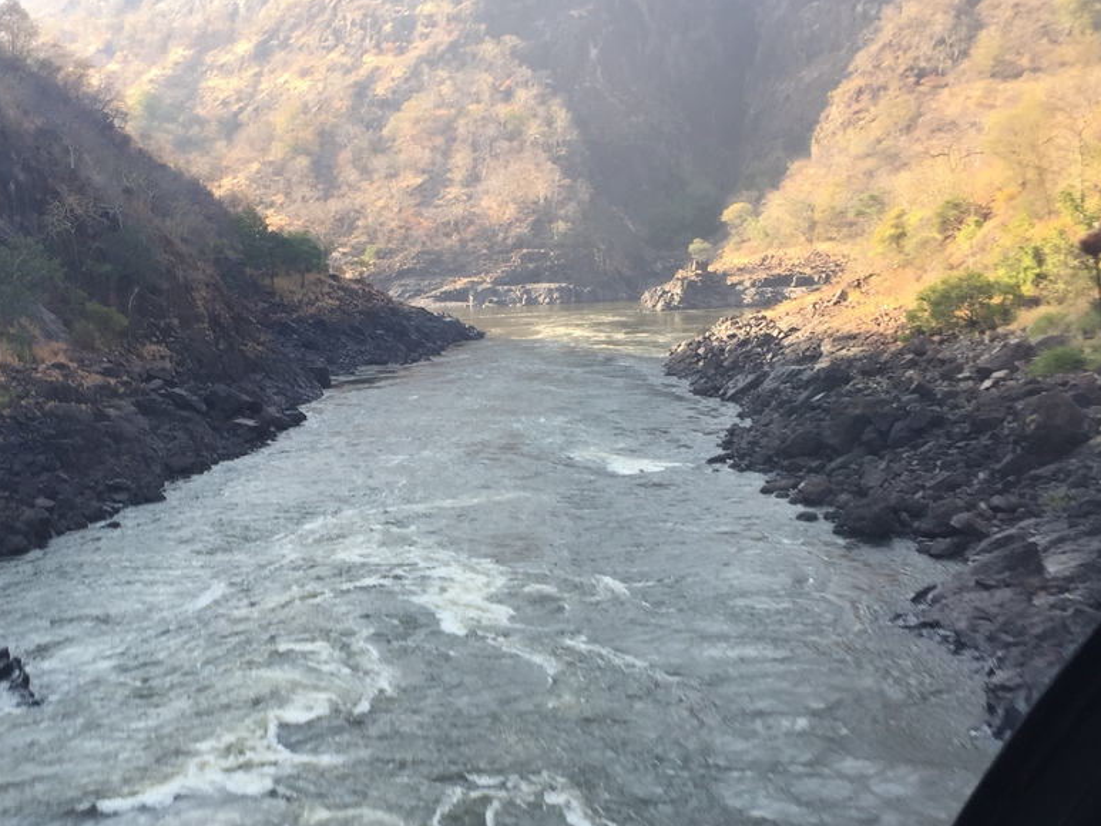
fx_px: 1527
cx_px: 466
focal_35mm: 48
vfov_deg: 30.0
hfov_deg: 39.6
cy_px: 567
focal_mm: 4.15
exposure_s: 1/206
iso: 32
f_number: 2.2
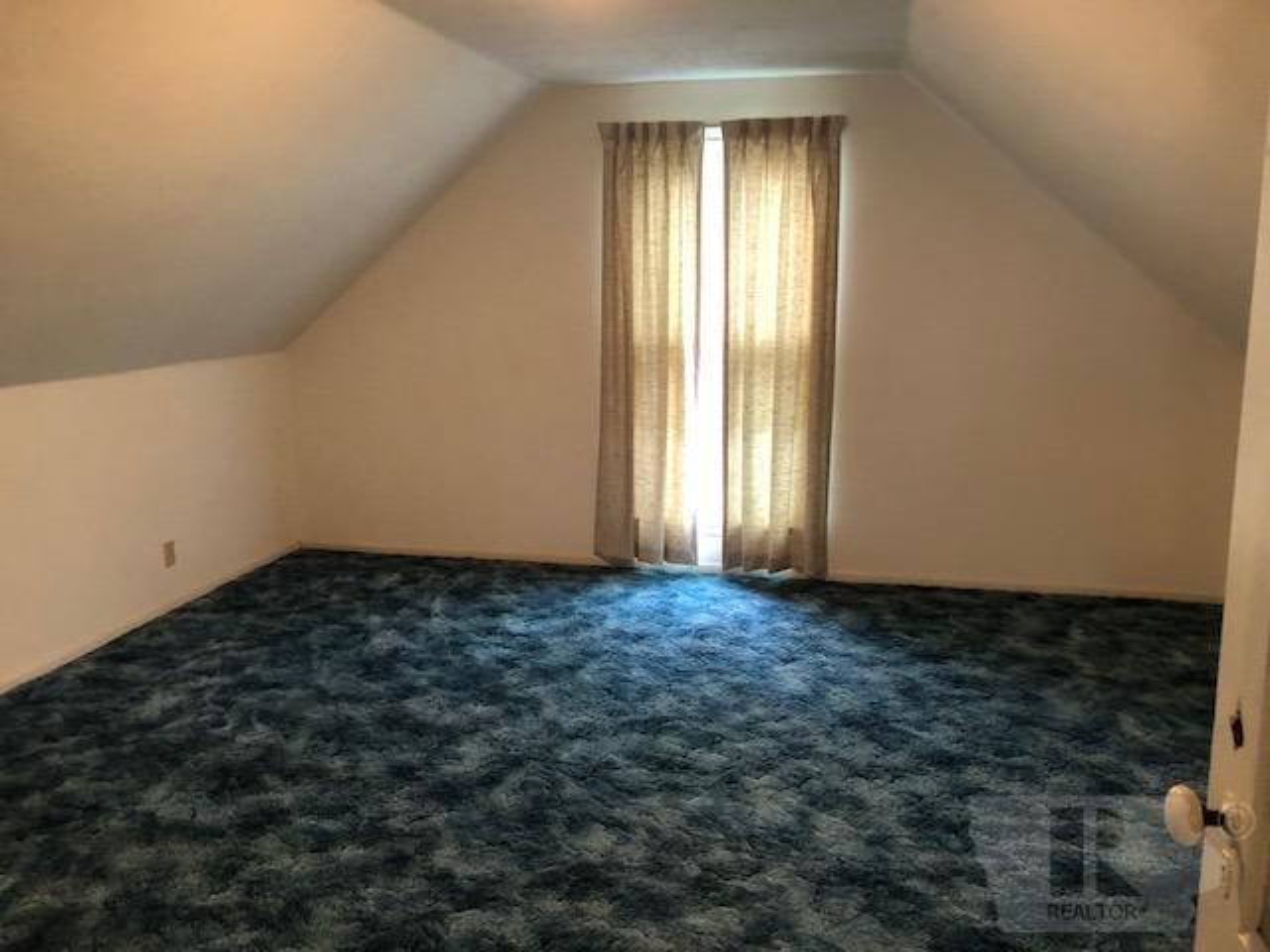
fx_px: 1027
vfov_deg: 49.7
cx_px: 635
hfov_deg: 63.4
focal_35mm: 28
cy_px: 476
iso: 100
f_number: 1.8
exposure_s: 1/15
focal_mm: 3.99
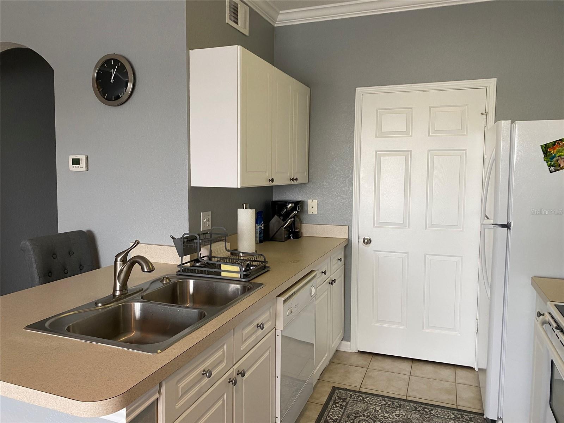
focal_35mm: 26
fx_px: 424
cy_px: 212
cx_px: 282
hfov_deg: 67.3
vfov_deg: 53.1
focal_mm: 4.25
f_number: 1.8
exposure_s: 1/60
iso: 125
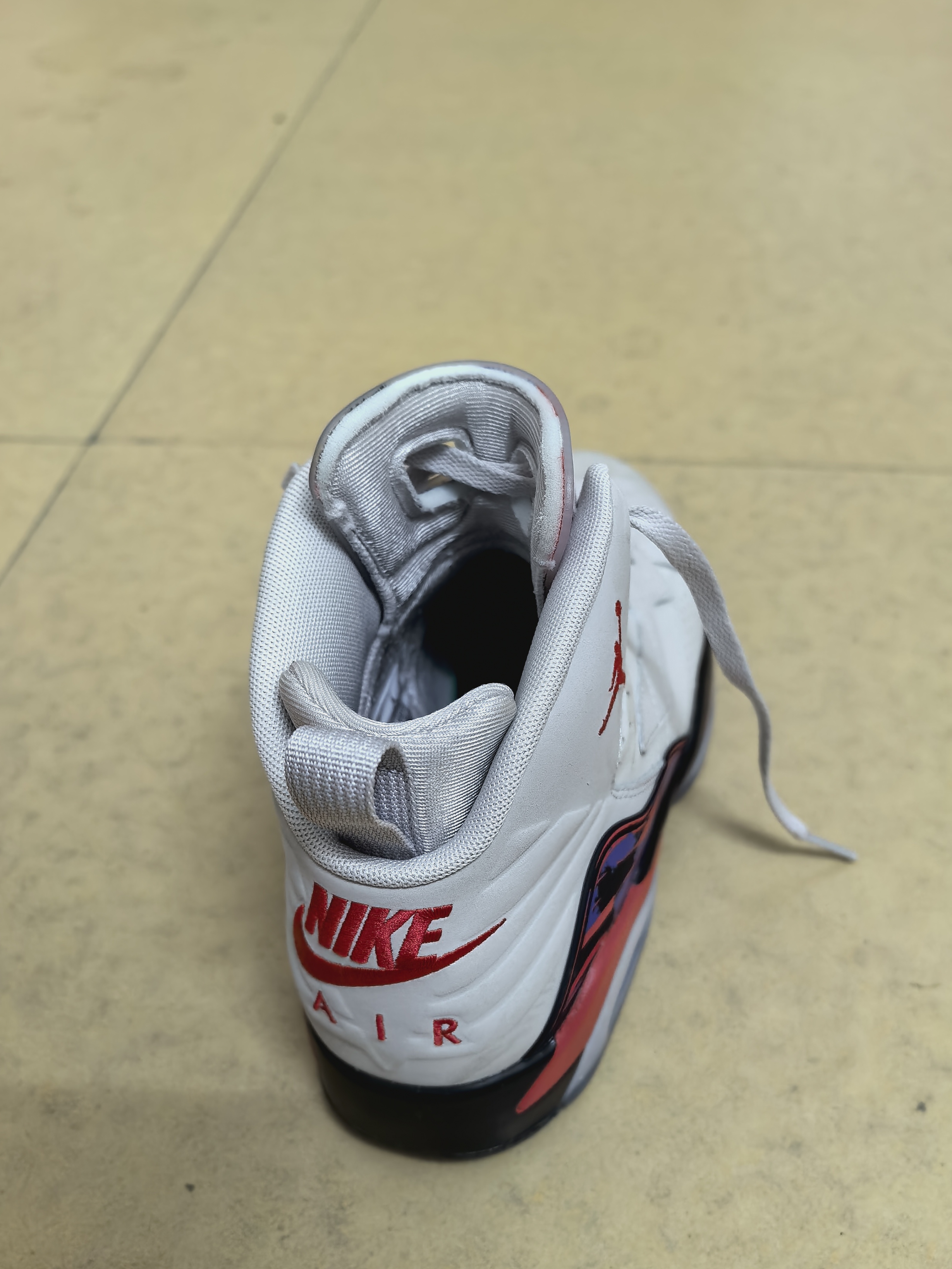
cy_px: 709
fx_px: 1100
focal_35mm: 30
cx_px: 588
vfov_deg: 59.8
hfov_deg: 46.4
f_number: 2
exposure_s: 1/33.3
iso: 320
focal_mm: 8.5
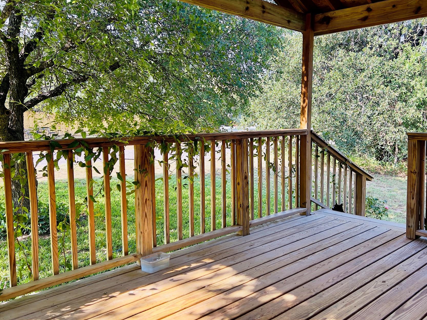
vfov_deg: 44.1
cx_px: 250
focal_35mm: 32
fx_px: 395
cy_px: 144
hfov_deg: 56.5
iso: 50
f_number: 1.5
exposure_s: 1/611
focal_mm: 5.7
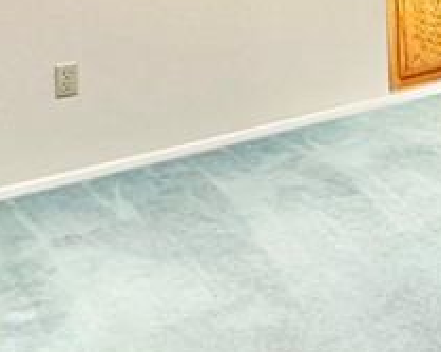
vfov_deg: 21.0
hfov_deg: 25.3
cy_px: -91
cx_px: 538
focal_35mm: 67
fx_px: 874
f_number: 2.2
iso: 400
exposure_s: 1/60
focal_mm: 2.22
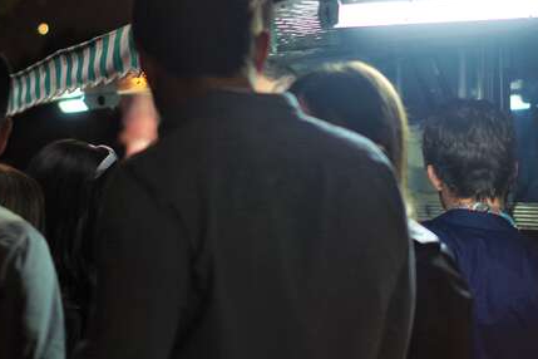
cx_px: 367
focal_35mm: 140
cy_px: 111
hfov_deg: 14.6
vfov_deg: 9.8
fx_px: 2092
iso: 400
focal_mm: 50
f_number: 2.2
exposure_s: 1/50
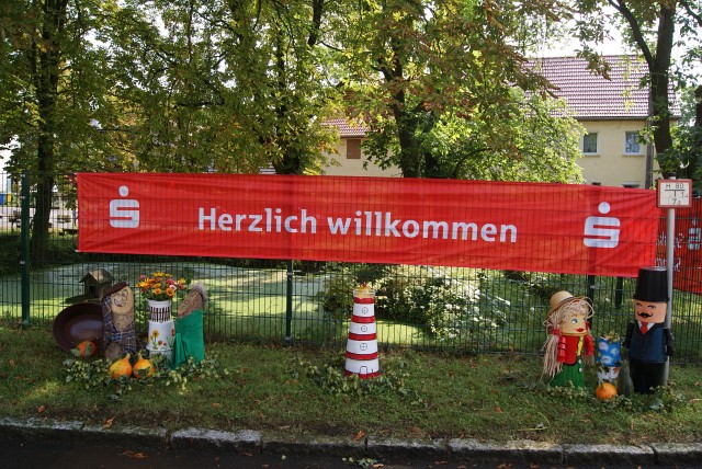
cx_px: 351
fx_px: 527
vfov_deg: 48.0
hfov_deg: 67.3
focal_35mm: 27
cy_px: 234
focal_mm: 18
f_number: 8
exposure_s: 1/60
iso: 100
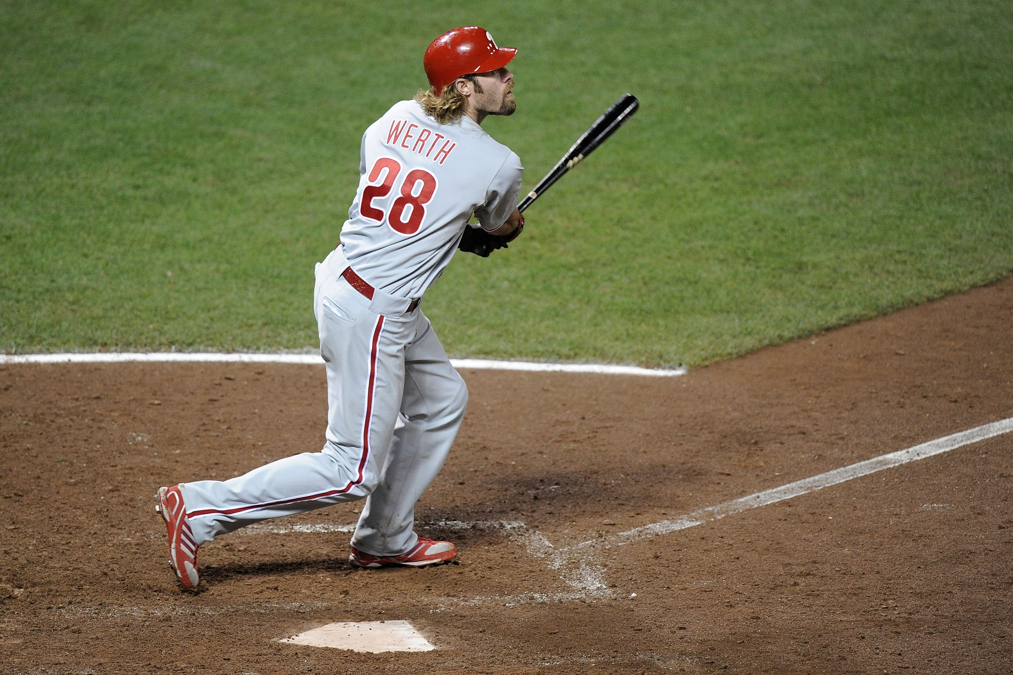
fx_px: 14064
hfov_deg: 4.1
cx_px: 506
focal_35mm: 500
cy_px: 338
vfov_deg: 2.7
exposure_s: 1/1000
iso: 4000
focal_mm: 500
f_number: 4
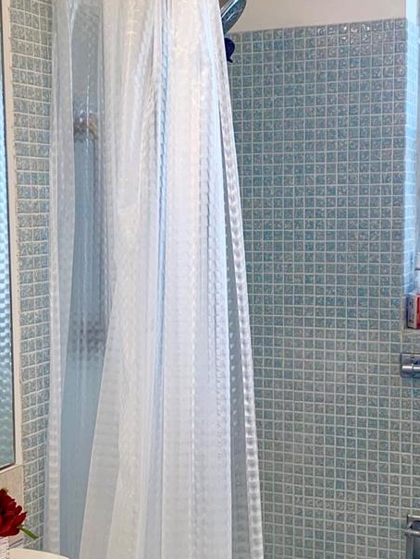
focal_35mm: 66
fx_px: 1067
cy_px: 319
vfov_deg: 29.3
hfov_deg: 22.2
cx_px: 171
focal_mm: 4.25
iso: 25
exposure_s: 1/120
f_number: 1.8
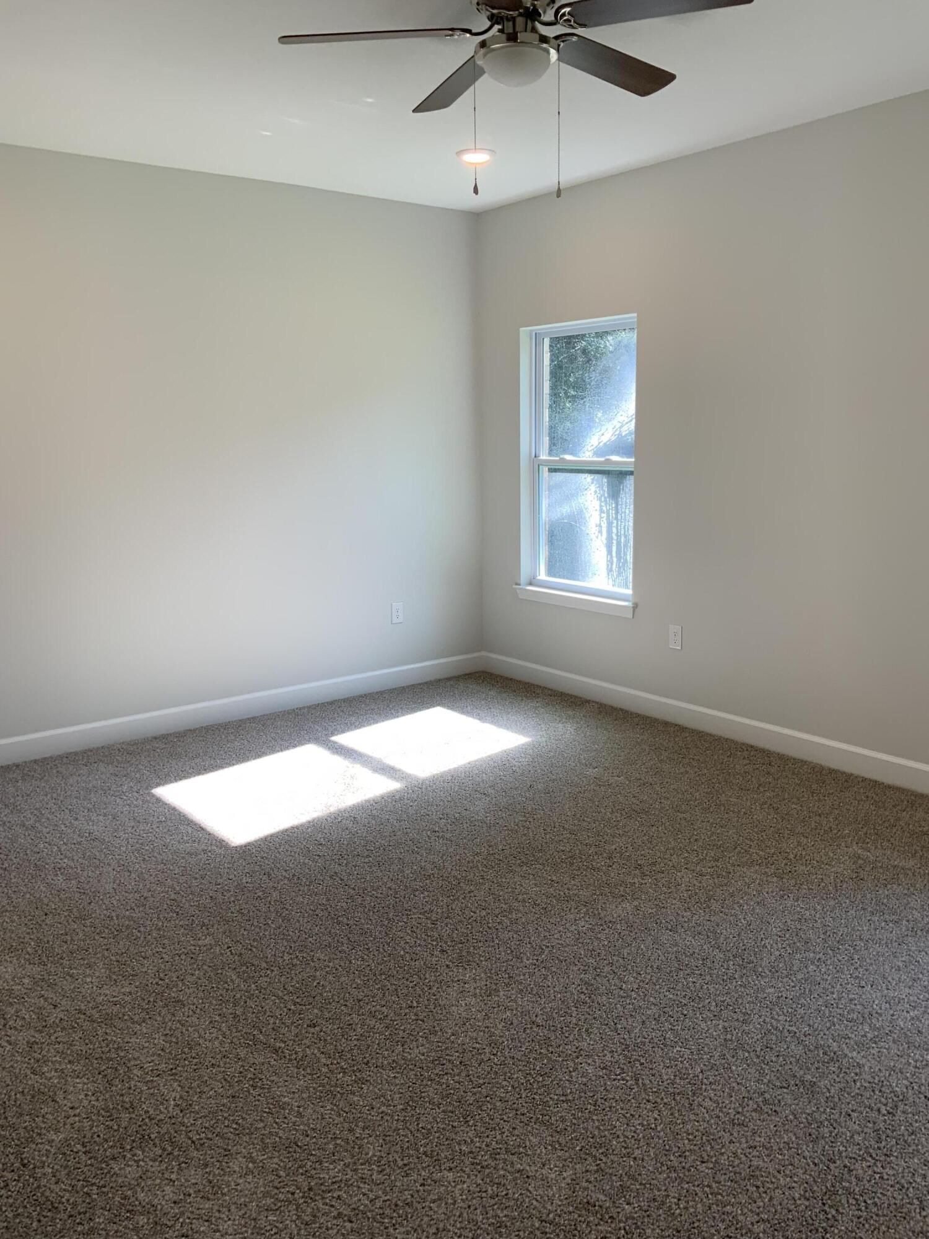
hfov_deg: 48.2
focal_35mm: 29
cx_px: 464
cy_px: 620
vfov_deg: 61.7
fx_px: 1038
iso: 32
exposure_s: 1/120
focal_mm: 3
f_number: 1.8
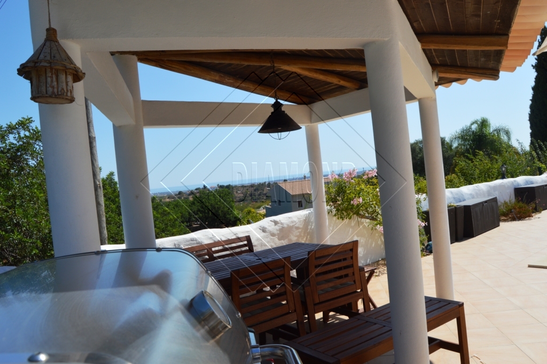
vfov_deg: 47.9
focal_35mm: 27
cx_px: 274
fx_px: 410
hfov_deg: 67.4
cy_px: 182
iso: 100
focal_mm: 18
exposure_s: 1/320
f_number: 9
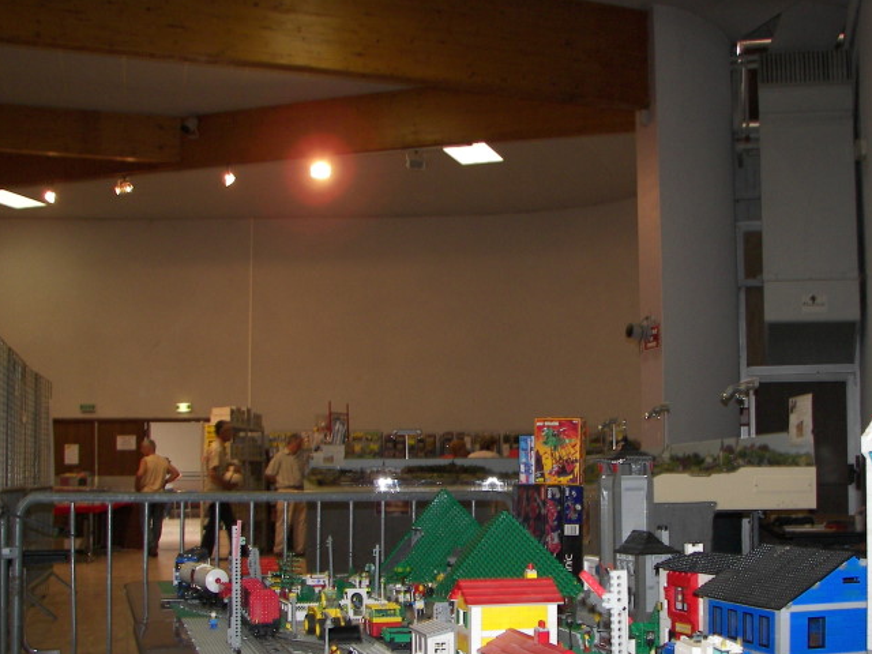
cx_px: 531
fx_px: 1134
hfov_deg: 41.8
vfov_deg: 32.1
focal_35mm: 45
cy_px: 394
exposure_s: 1/30
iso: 100
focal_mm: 6
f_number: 2.8
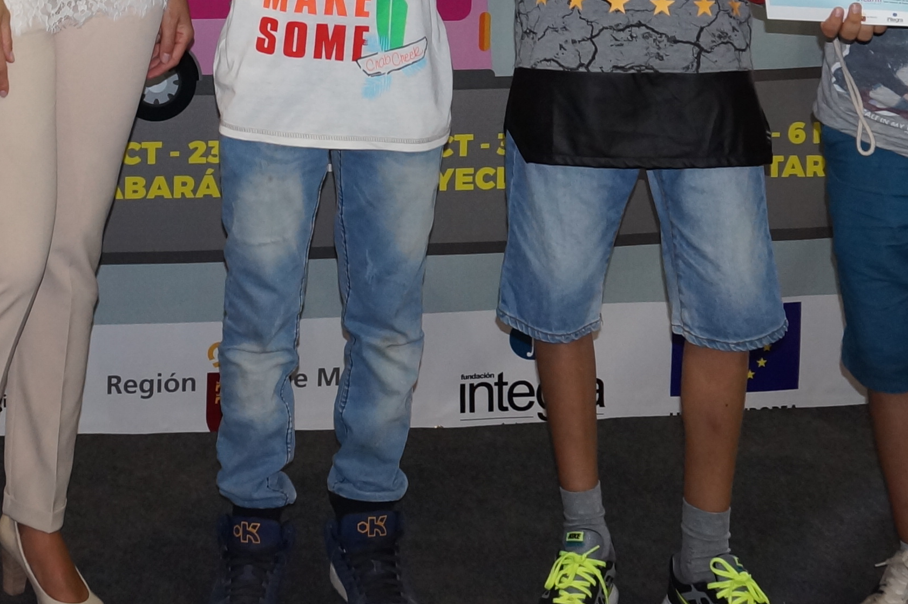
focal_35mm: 74
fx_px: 1876
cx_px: 187
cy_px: -201
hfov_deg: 26.7
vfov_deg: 17.1
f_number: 4
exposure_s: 1/160
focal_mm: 17
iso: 640
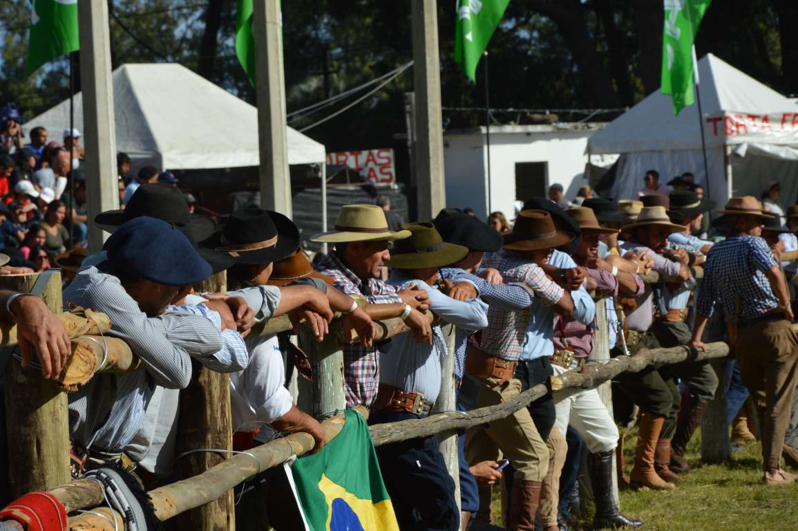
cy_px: 266
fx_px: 3488
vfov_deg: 8.7
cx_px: 399
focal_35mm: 158
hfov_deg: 13.1
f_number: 9
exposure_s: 1/320
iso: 100
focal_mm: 105
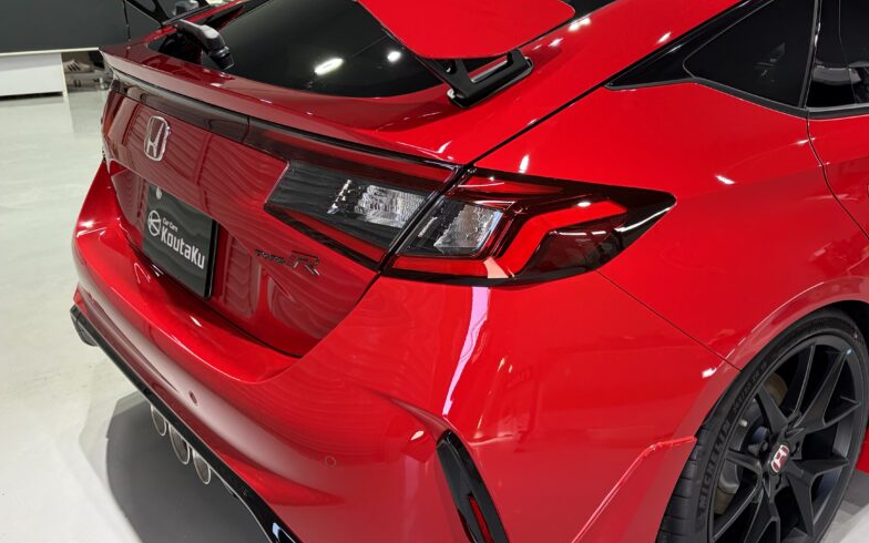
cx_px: 540
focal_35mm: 36
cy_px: 257
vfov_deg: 35.3
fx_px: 853
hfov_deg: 53.5
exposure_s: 1/120
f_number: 1.6
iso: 160
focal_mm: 5.96
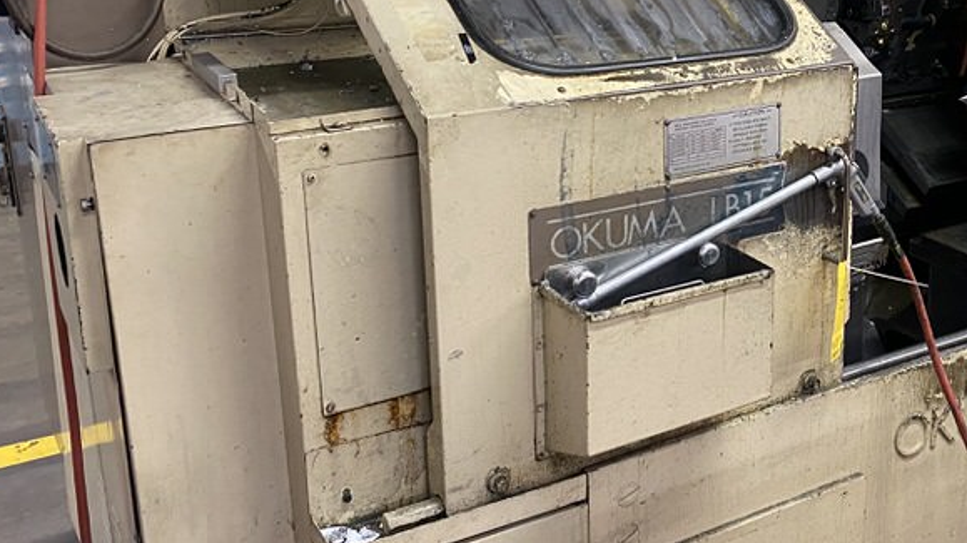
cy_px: 132
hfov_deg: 41.7
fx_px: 1205
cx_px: 782
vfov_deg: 25.1
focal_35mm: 47
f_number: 1.8
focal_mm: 4.25
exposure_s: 1/60
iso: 250
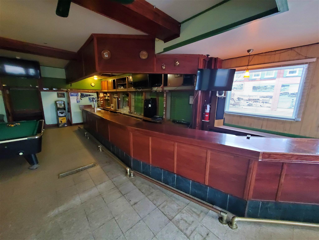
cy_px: 120
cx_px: 160
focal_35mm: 13
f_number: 2.2
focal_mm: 1.8
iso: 1000
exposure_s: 1/30
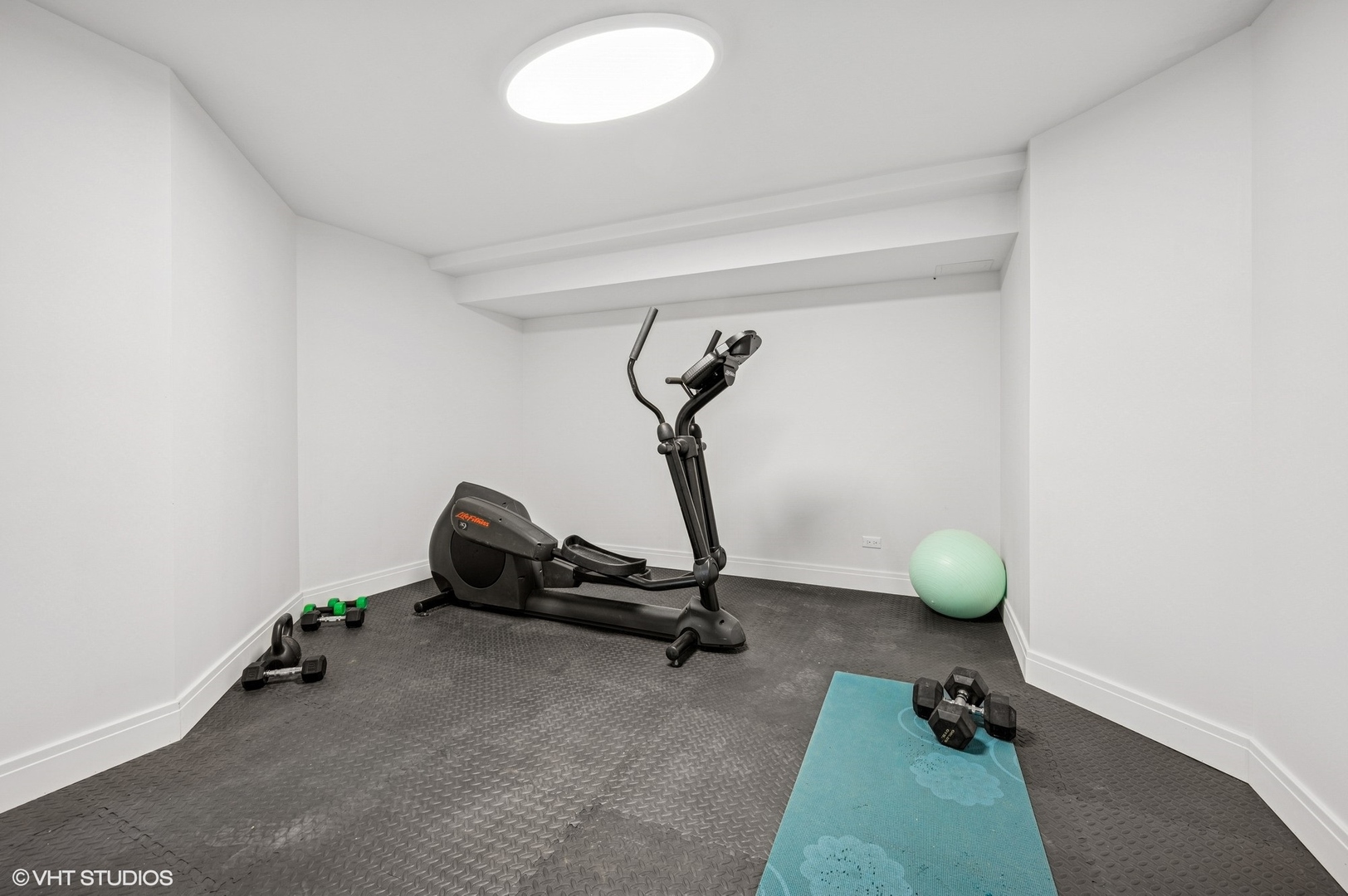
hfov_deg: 104.3
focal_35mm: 14
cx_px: 674
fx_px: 524
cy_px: 448
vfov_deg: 81.1
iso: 100
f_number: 10
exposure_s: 1
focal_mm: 14
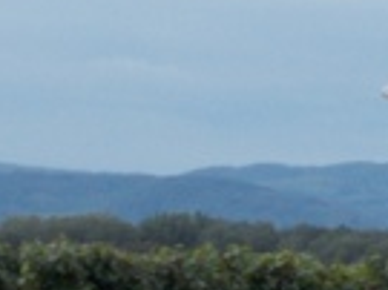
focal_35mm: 447
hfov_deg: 4.4
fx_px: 5006
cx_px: 627
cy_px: 80
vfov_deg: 3.3
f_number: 5.8
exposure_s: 1/200
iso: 80
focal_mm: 13.5
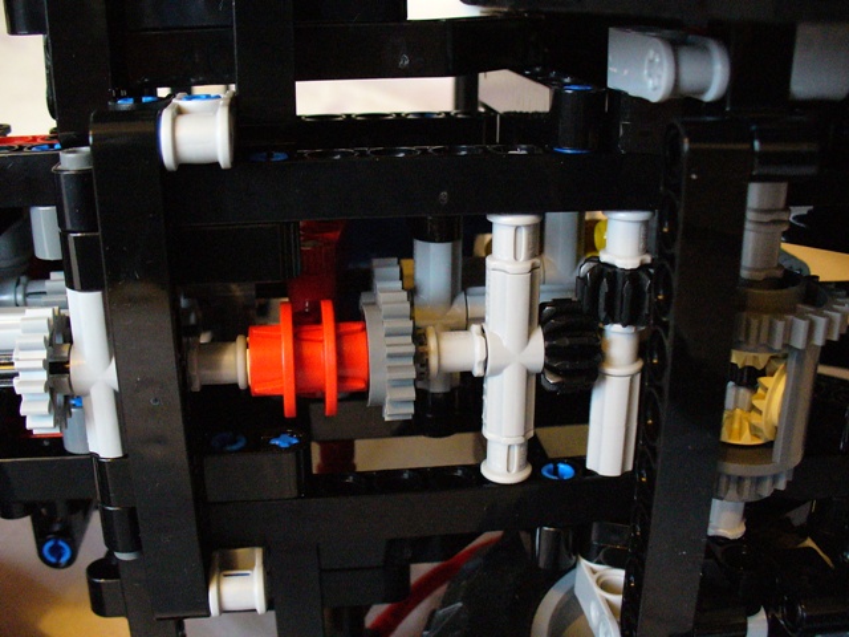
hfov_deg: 50.1
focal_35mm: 37
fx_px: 907
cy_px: 318
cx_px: 424
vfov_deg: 38.7
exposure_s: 1/20
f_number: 2.8
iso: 400
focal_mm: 6.1
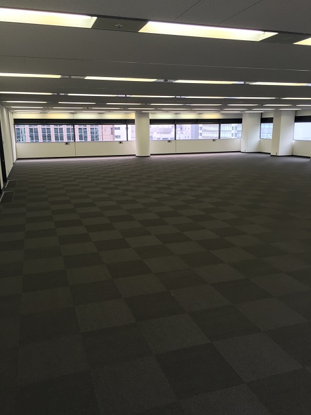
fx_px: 347
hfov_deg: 48.2
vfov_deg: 61.7
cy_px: 208
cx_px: 156
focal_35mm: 29
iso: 40
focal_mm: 4.15
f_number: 2.2
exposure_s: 1/60
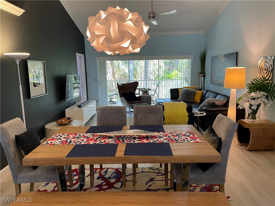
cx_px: 138
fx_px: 199
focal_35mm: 25
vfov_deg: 54.9
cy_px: 103
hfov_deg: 69.4
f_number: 1.6
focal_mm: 5.1
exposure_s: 1/83
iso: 125
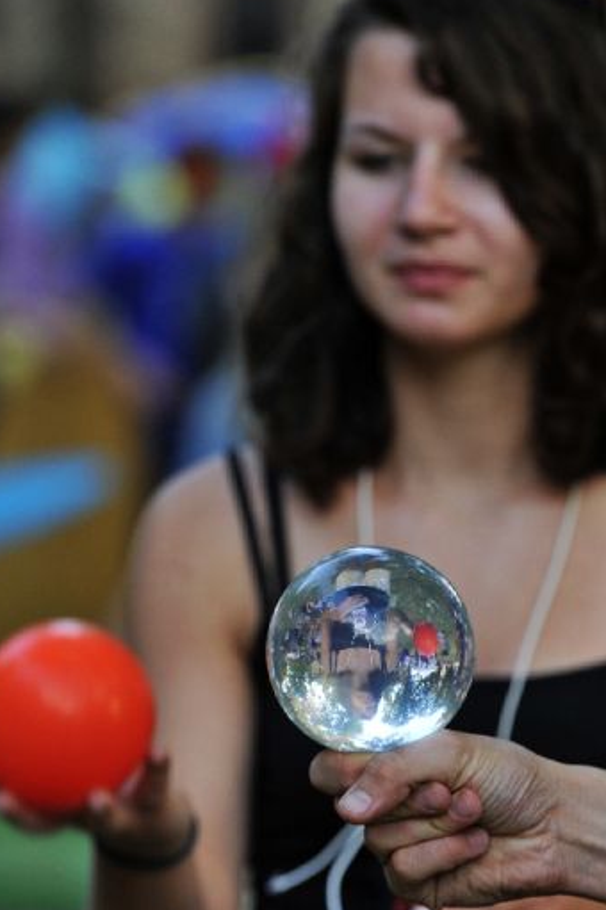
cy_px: 490
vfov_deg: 8.8
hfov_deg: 5.8
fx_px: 5941
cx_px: 336
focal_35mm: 235
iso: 500
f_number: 5
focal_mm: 200
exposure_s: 1/100
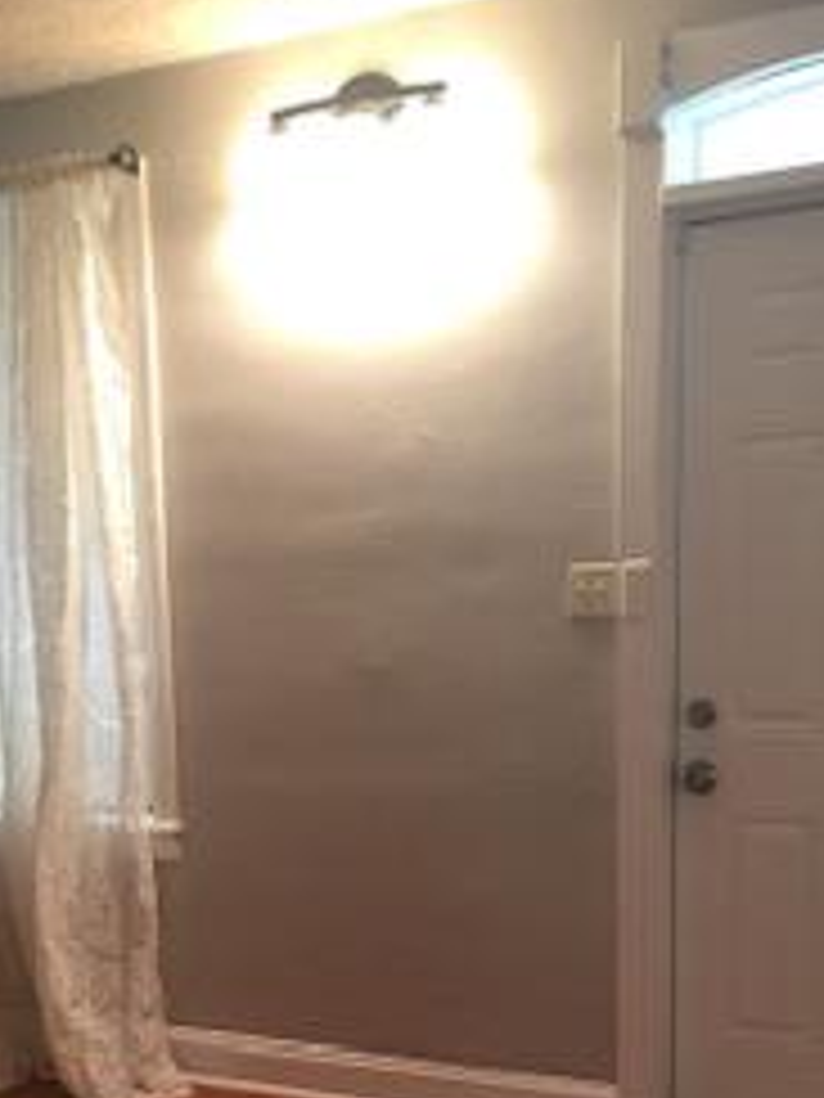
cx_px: 230
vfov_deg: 31.7
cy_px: 1048
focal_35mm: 57
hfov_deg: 25.4
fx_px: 1809
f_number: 2.2
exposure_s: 1/15
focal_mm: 4.15
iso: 50
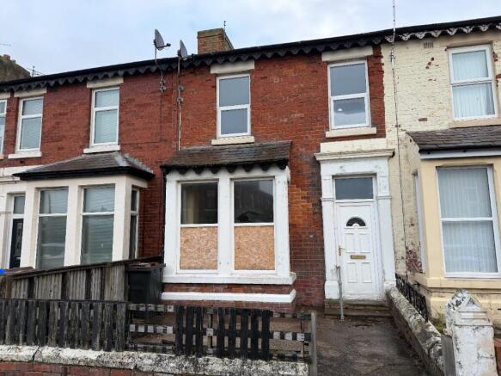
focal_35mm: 24
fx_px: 347
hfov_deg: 71.6
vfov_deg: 56.8
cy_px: 188
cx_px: 250
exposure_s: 1/532
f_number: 1.78
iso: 100
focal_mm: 6.76
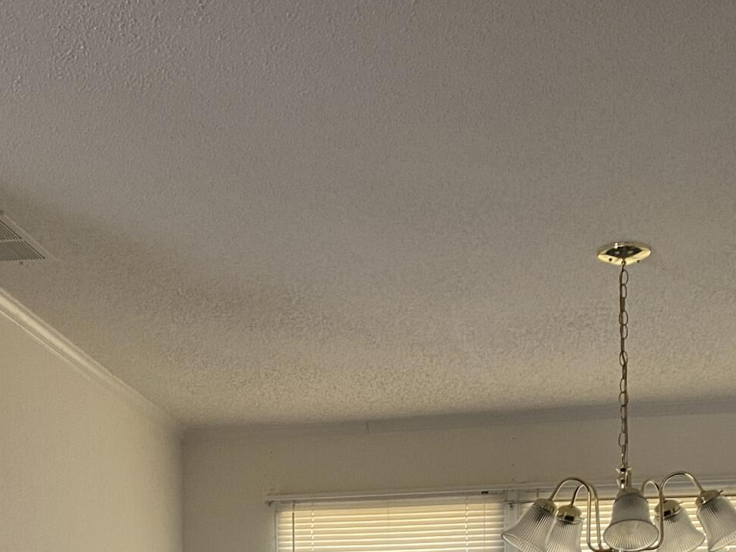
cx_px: 119
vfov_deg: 17.3
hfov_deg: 23.9
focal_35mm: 80
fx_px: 1701
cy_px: 712
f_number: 1.8
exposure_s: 1/60
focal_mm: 4.25
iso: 125
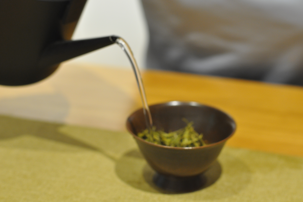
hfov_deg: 27.0
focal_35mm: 75
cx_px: 152
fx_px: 630
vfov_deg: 18.1
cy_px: 101
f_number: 4
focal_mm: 50
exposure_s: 1/60
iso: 800
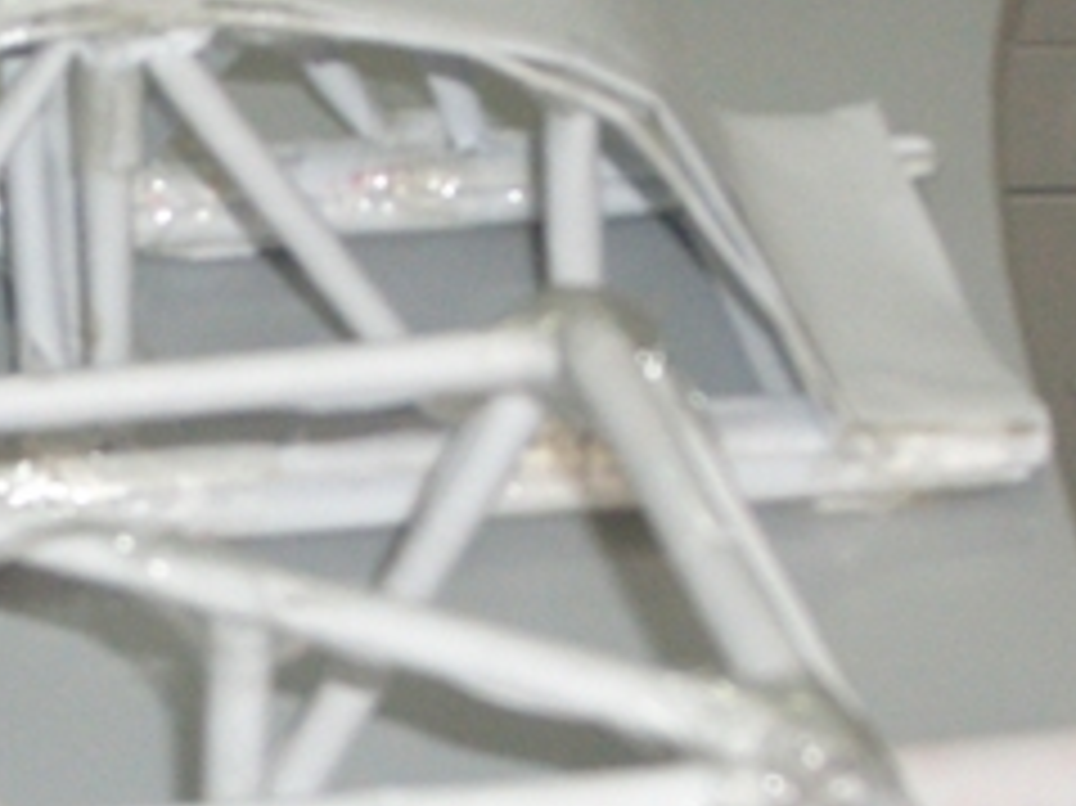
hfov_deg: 10.6
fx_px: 5779
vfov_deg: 8.0
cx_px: 189
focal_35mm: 186
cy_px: 639
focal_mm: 12.2
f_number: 3.9
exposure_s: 1/60
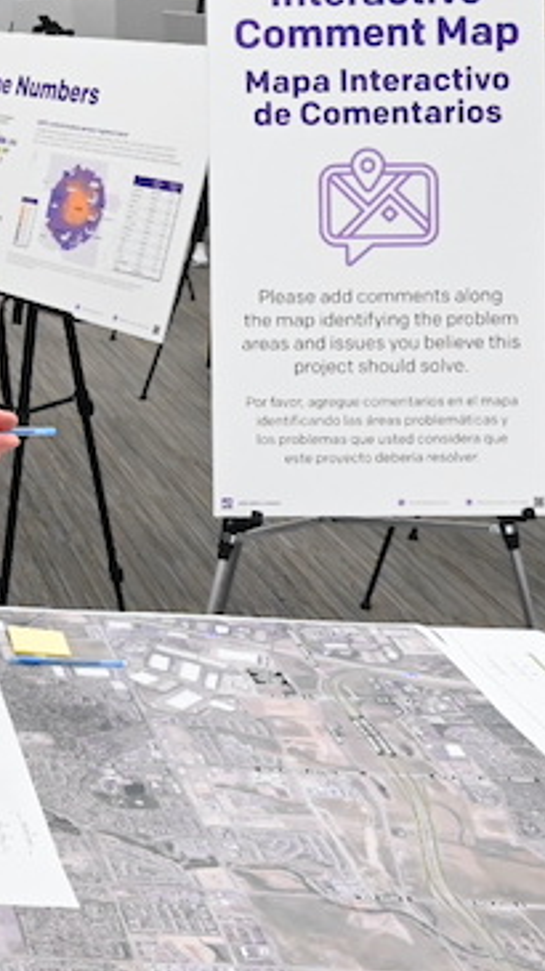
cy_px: 287
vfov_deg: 33.4
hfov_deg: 17.3
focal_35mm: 62
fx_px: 1595
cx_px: -295
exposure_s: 1/320
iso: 16000
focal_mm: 24
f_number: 9
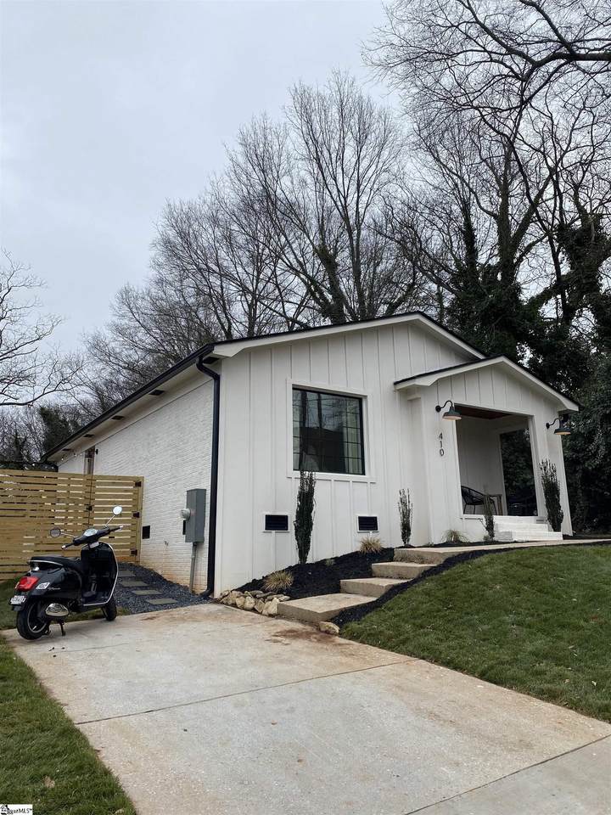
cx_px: 306
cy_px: 408
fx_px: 612
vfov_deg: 67.3
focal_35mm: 26
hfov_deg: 53.1
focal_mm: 4.25
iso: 32
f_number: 1.8
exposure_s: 1/1808
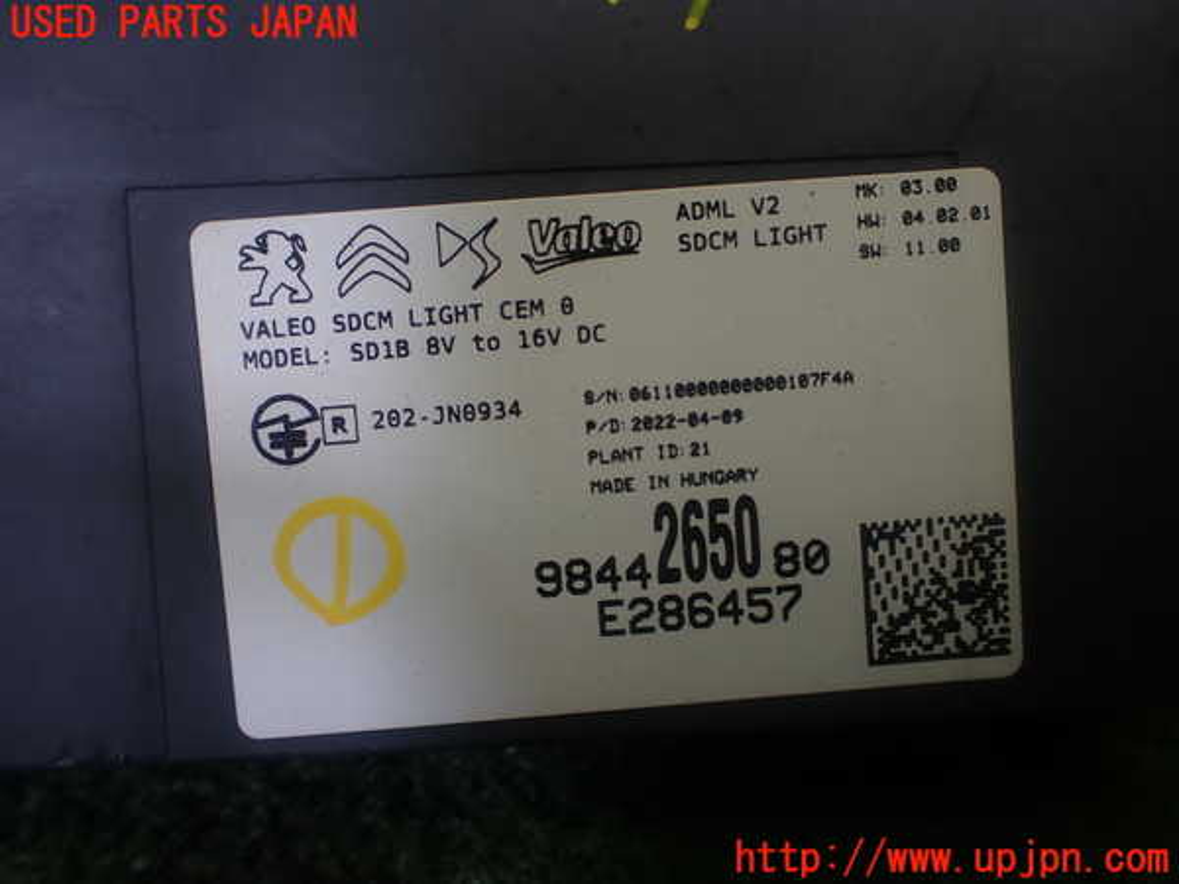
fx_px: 1022
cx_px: 590
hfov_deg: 60.0
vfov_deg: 46.8
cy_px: 442
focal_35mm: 30
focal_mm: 5.4
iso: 100
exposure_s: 1/125
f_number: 2.3
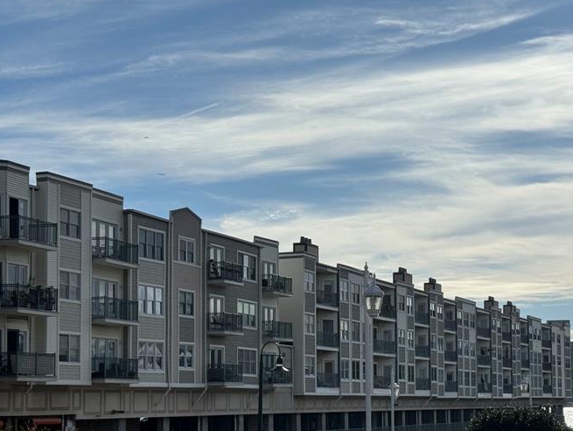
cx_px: 317
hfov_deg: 26.0
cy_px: 312
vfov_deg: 19.5
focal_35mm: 75
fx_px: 1242
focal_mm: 6.76
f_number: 1.78
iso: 50
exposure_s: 1/11364
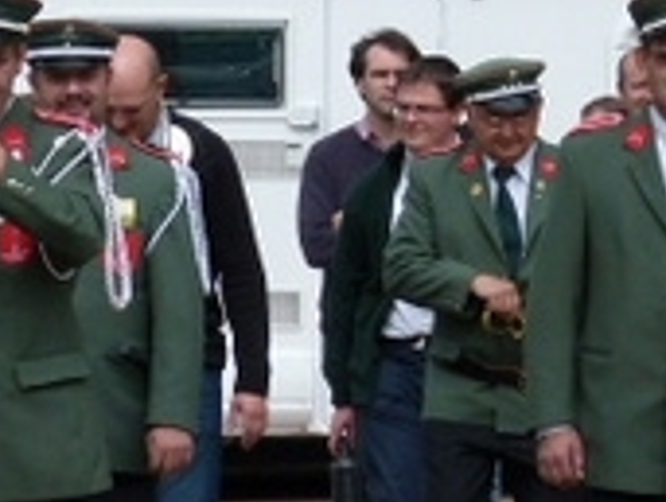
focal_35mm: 441
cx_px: 460
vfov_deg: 3.4
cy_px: 432
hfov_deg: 4.5
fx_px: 8503
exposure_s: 1/400
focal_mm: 22.6
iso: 100
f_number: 4
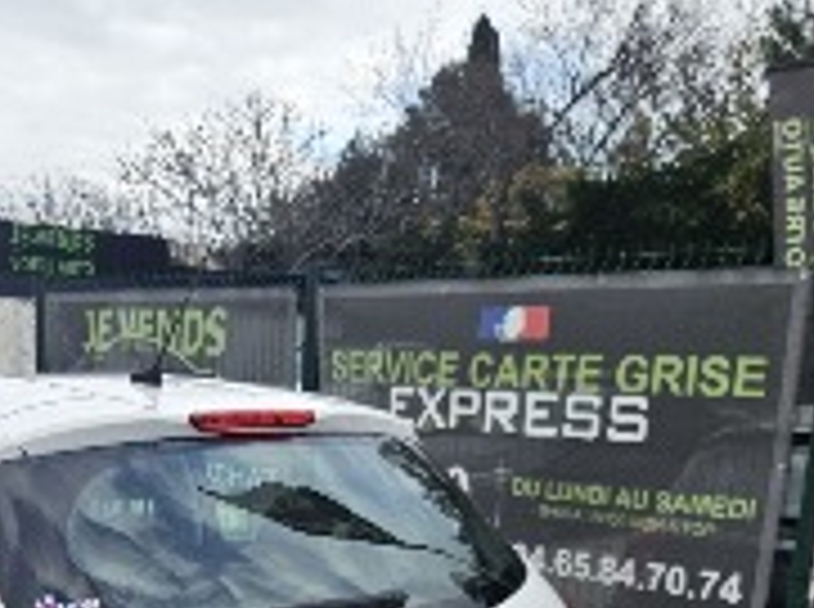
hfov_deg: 35.4
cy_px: 667
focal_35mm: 53
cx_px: 202
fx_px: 1244
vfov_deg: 25.5
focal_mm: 5.4
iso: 40
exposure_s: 1/1262
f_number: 1.8
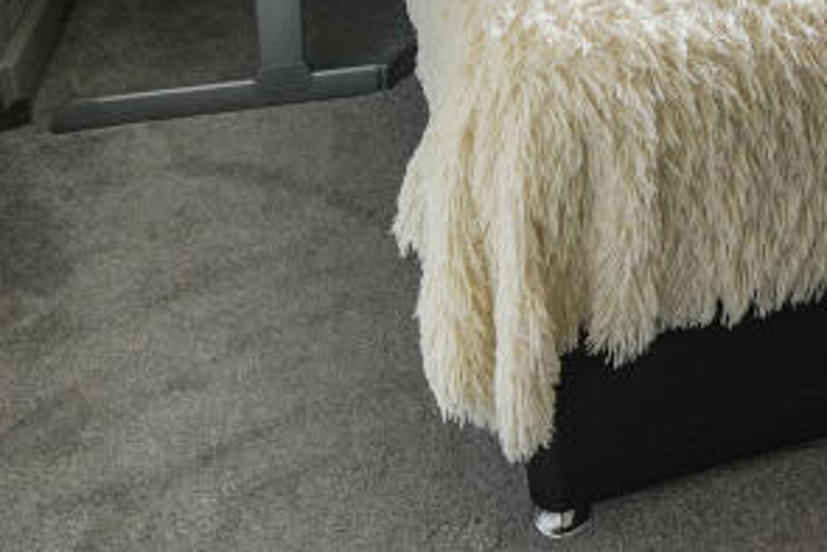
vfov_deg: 21.1
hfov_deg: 35.1
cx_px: 799
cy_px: -324
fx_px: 1195
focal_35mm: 52
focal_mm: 10
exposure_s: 1/160
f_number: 4
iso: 320
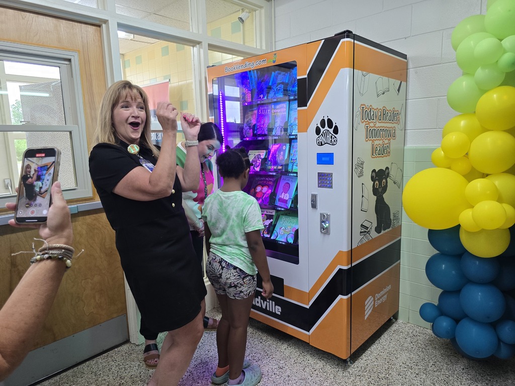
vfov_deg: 58.9
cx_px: 258
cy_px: 193
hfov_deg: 73.9
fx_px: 342
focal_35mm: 23
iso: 250
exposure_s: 1/120
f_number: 1.7
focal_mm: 6.3
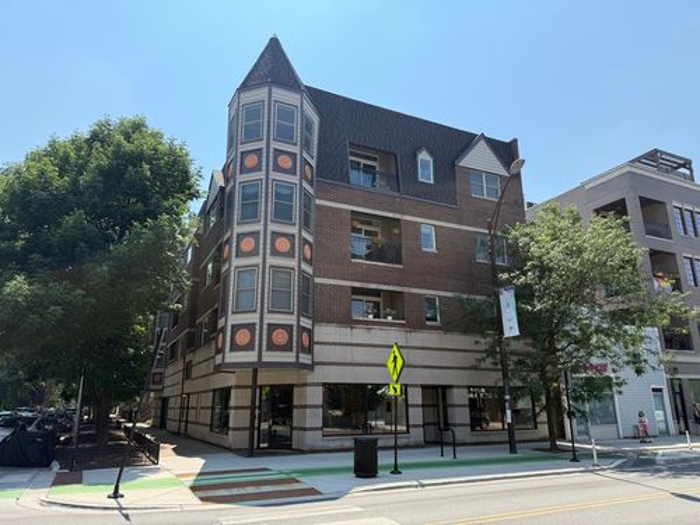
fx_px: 485
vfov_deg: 56.8
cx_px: 350
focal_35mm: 24
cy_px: 262
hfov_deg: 71.6
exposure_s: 1/3759
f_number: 1.78
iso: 100
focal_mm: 6.76
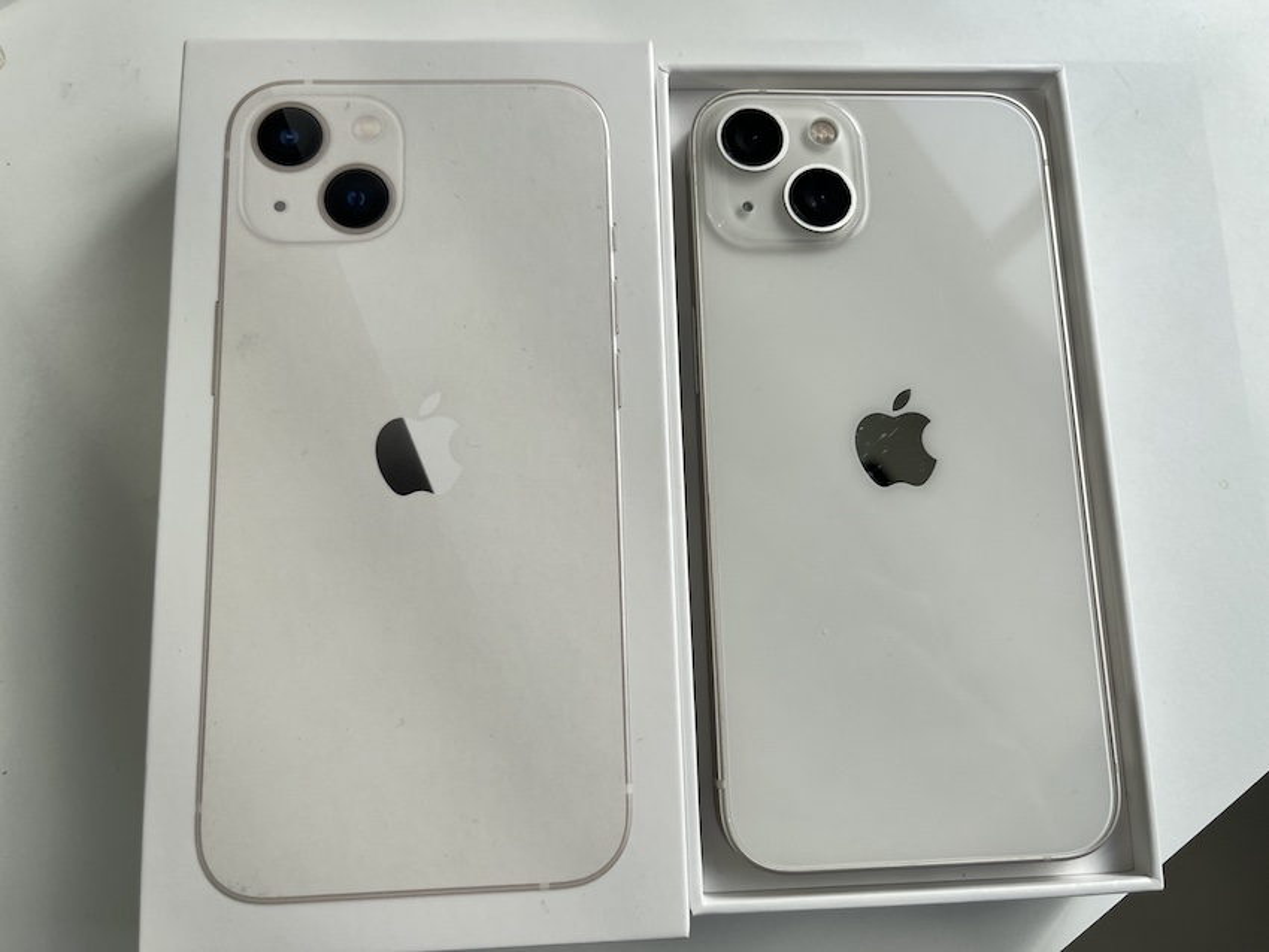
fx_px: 953
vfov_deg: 53.1
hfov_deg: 67.3
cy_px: 476
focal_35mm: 26
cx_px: 634
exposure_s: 1/913
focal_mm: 5.1
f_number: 1.6
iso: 50
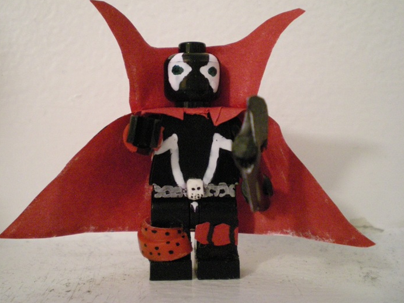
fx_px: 513
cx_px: 186
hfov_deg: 42.9
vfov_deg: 32.8
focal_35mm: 44
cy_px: 132
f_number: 3.1
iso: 635
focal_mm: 6.3
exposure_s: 1/8
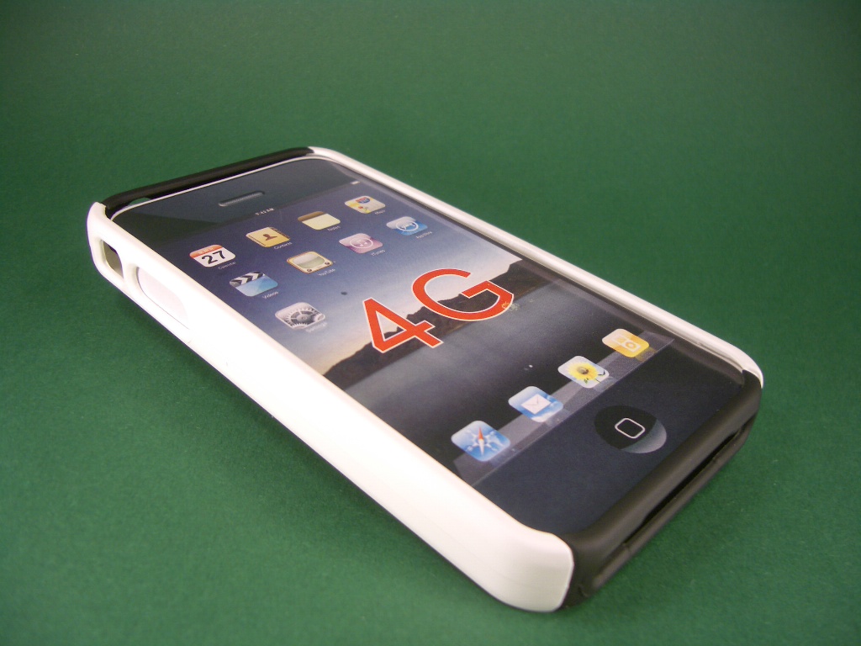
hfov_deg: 52.6
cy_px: 323
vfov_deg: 40.7
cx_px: 430
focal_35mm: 35
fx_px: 871
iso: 50
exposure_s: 1/125
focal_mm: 5.8
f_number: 2.6
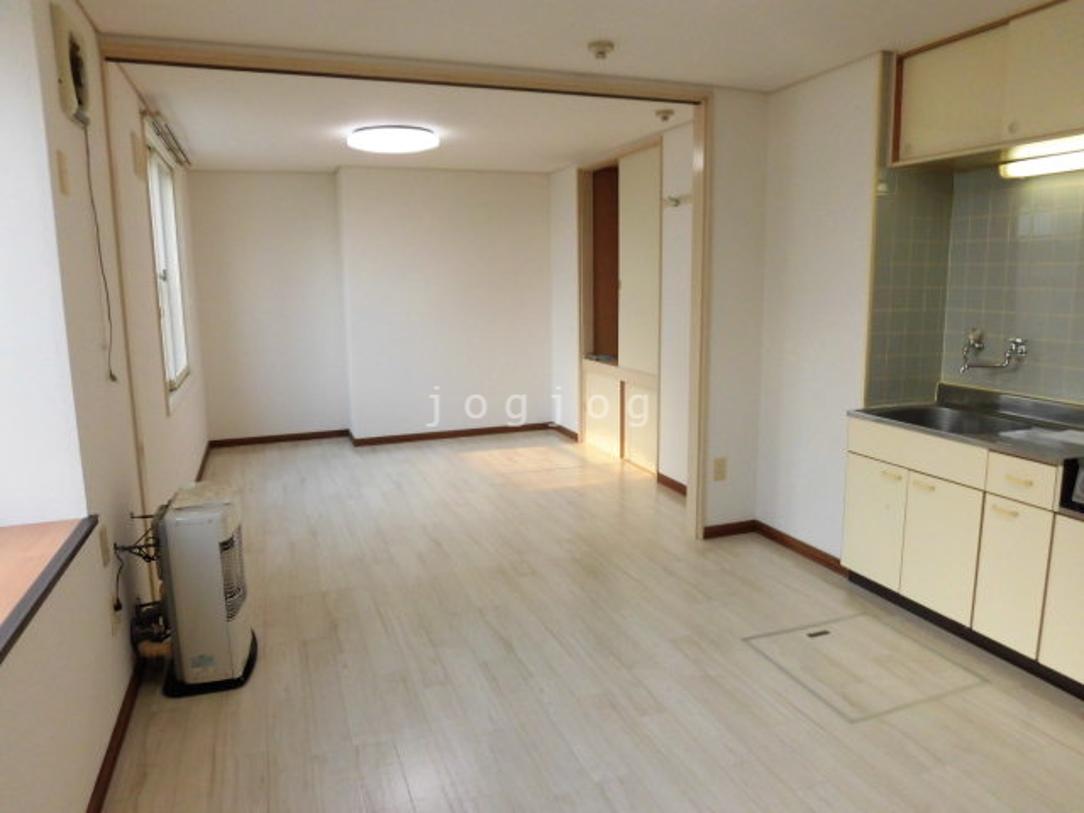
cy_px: 406
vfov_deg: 56.8
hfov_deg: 71.6
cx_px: 542
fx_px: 752
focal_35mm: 24
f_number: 3.1
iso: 160
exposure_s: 1/60
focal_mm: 4.3
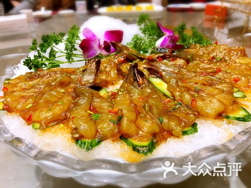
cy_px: 94
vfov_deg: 48.2
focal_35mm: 29
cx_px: 126
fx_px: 210
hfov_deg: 61.7
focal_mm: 4.15
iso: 40
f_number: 2.2
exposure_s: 1/33
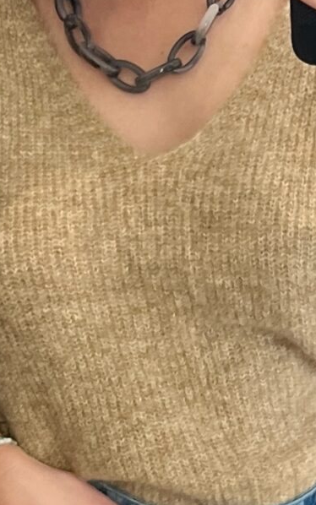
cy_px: 412
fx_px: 1625
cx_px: 185
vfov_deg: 17.5
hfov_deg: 11.1
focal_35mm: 118
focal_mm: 5.7
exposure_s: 1/50
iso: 500
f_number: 1.5
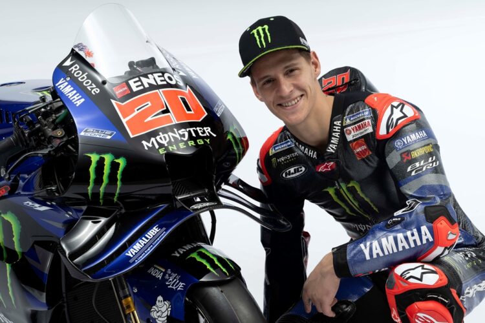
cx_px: 242
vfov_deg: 13.0
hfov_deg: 19.5
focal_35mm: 105
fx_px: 1414
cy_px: 162
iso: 250
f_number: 10
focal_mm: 105
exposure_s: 1/200
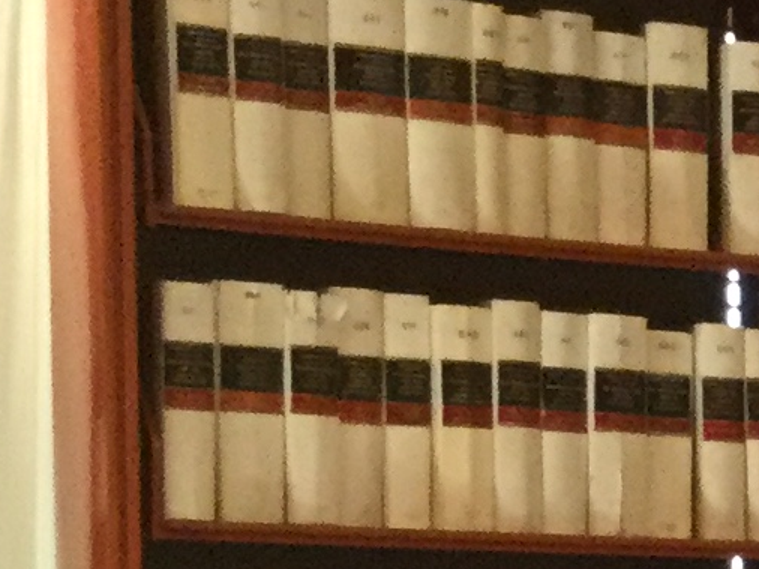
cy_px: 973
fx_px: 4383
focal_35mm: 200
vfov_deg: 7.2
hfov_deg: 8.8
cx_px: 1898
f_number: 2.4
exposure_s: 1/33
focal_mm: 3.3
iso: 160
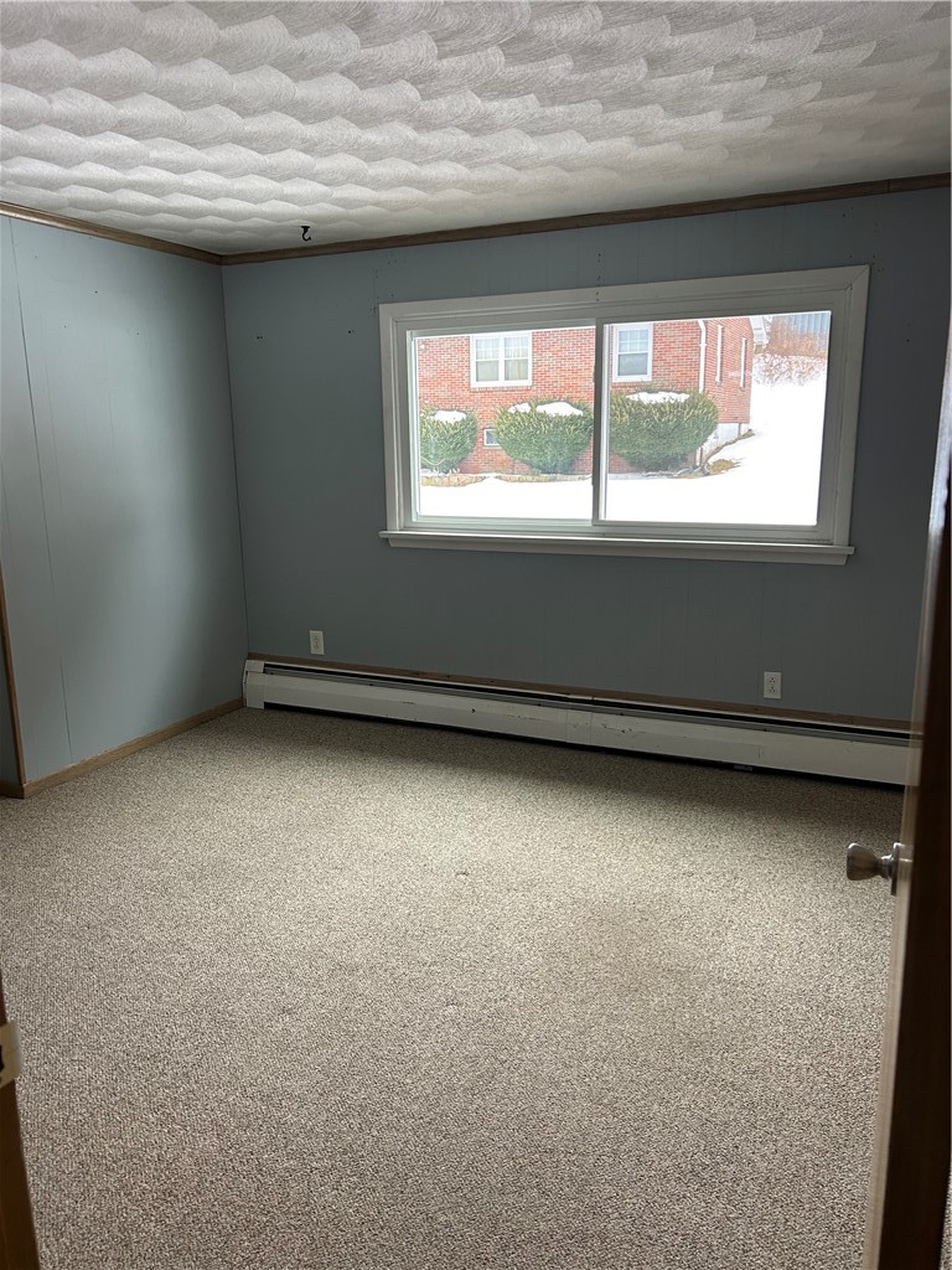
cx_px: 476
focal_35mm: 26
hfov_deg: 53.1
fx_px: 953
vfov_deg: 67.3
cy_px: 635
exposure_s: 1/121
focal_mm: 5.7
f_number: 1.5
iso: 125
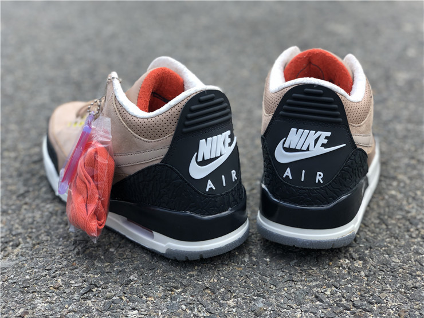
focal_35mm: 52
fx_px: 637
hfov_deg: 36.8
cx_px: 212
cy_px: 159
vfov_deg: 28.0
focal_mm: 6
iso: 16
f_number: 2.4
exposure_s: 1/273
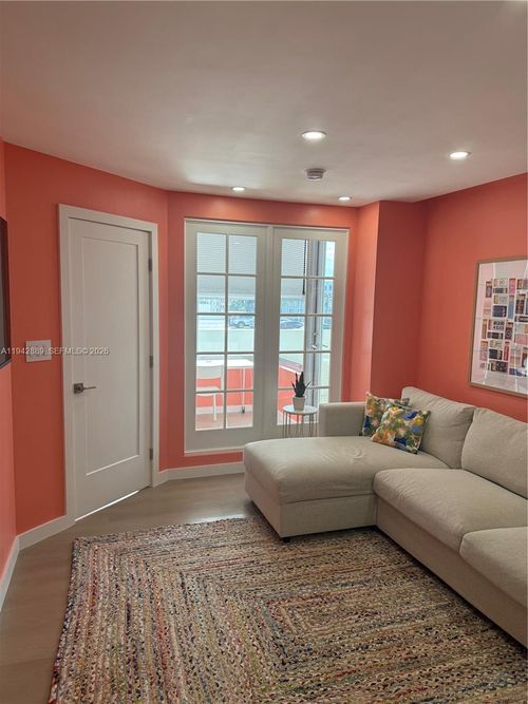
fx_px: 488
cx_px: 264
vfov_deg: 71.6
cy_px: 352
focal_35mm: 24
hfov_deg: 56.8
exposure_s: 1/251
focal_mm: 6.76
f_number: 1.78
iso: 100
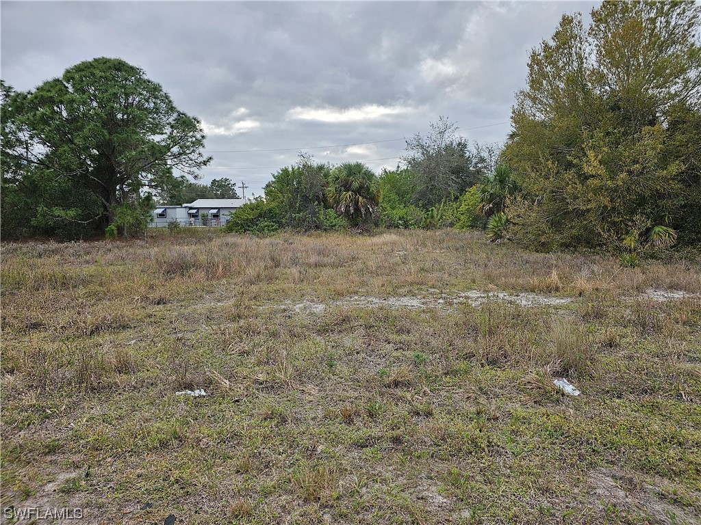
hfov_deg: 73.9
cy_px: 262
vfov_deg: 58.9
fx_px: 466
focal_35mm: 23
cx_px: 350
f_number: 1.7
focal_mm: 6.3
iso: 10
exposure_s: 1/228
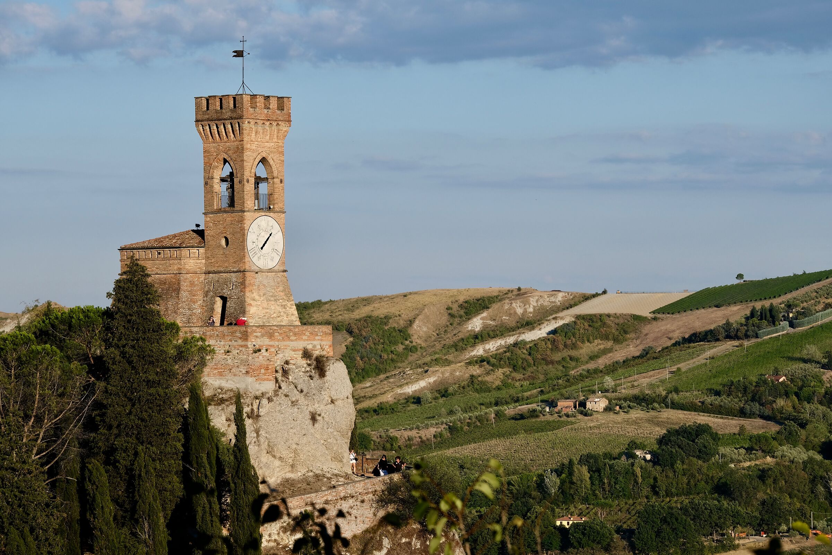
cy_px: 278
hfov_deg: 15.1
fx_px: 3143
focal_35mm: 136
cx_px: 416
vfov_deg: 10.1
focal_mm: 90.4
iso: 400
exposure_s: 1/480
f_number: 9
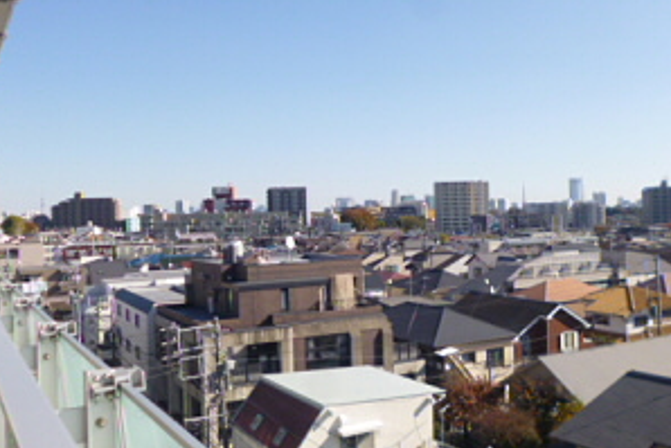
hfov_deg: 52.9
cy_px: 201
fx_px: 671
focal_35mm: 36
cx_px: 381
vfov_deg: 36.9
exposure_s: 1/125
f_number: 9
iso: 100
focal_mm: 4.3
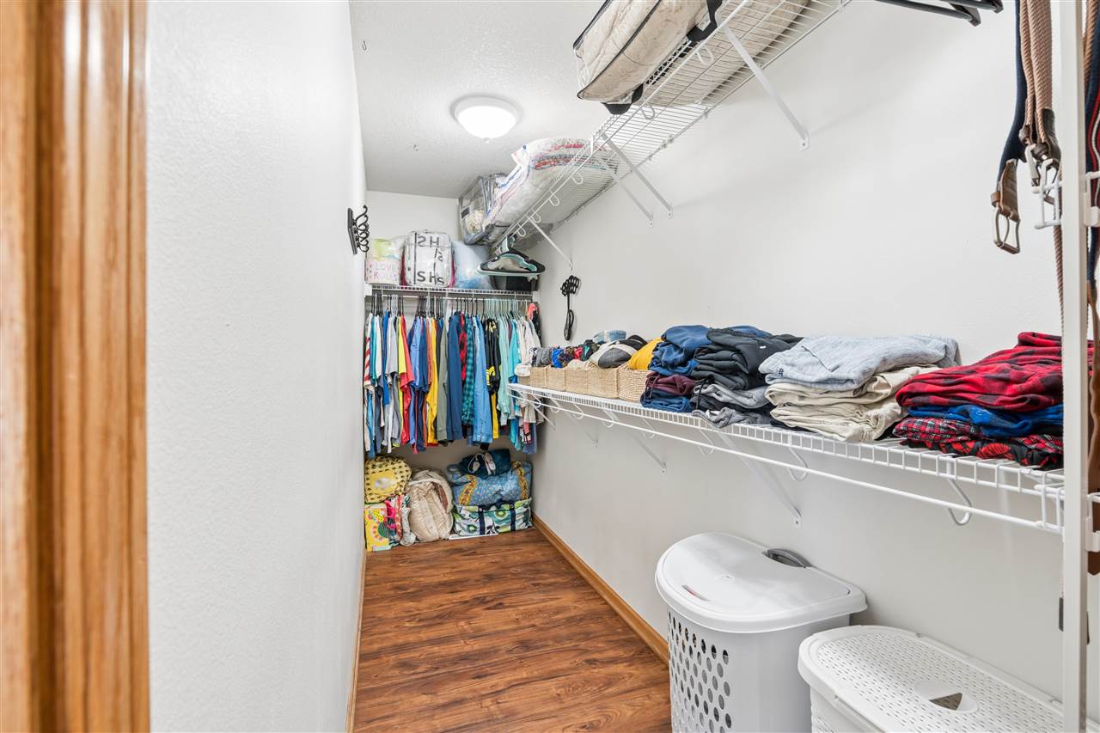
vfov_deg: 70.4
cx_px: 550
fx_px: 519
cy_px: 366
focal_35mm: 17
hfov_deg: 93.3
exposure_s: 1/4
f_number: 9
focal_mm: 17
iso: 400
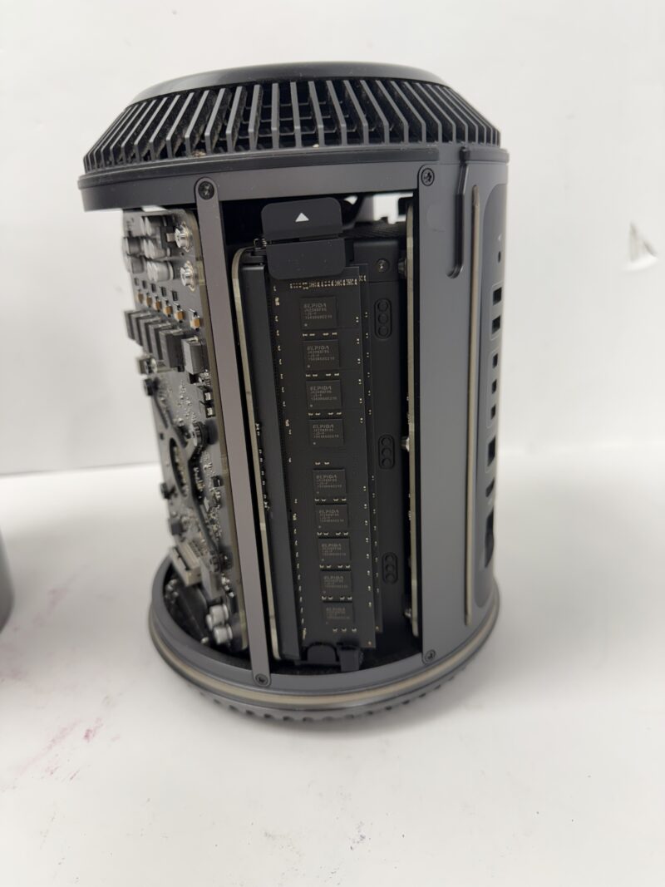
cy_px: 444
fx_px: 615
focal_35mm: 24
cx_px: 332
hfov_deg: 56.8
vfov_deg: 71.6
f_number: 1.78
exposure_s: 1/120
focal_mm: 6.76
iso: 100
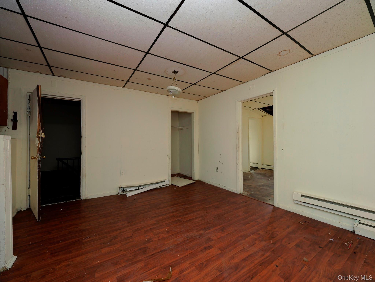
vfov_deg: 85.7
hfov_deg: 102.1
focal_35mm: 14
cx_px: 188
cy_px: 141
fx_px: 152
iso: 320
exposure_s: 1/80
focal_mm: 7
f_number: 5
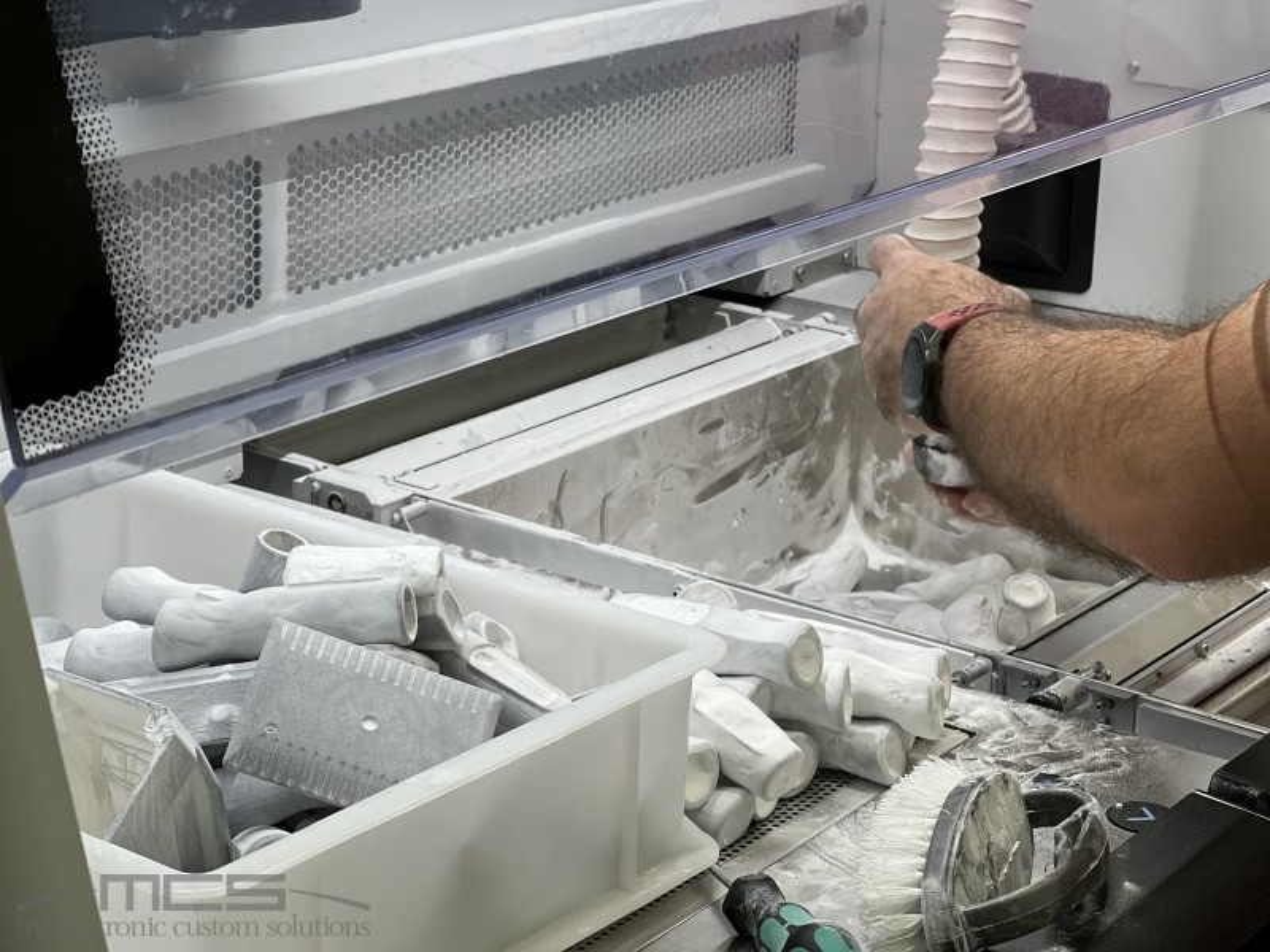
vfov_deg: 19.1
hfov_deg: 25.3
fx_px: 2825
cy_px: 476
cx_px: 635
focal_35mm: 77
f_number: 2.8
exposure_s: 1/100
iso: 100
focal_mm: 9
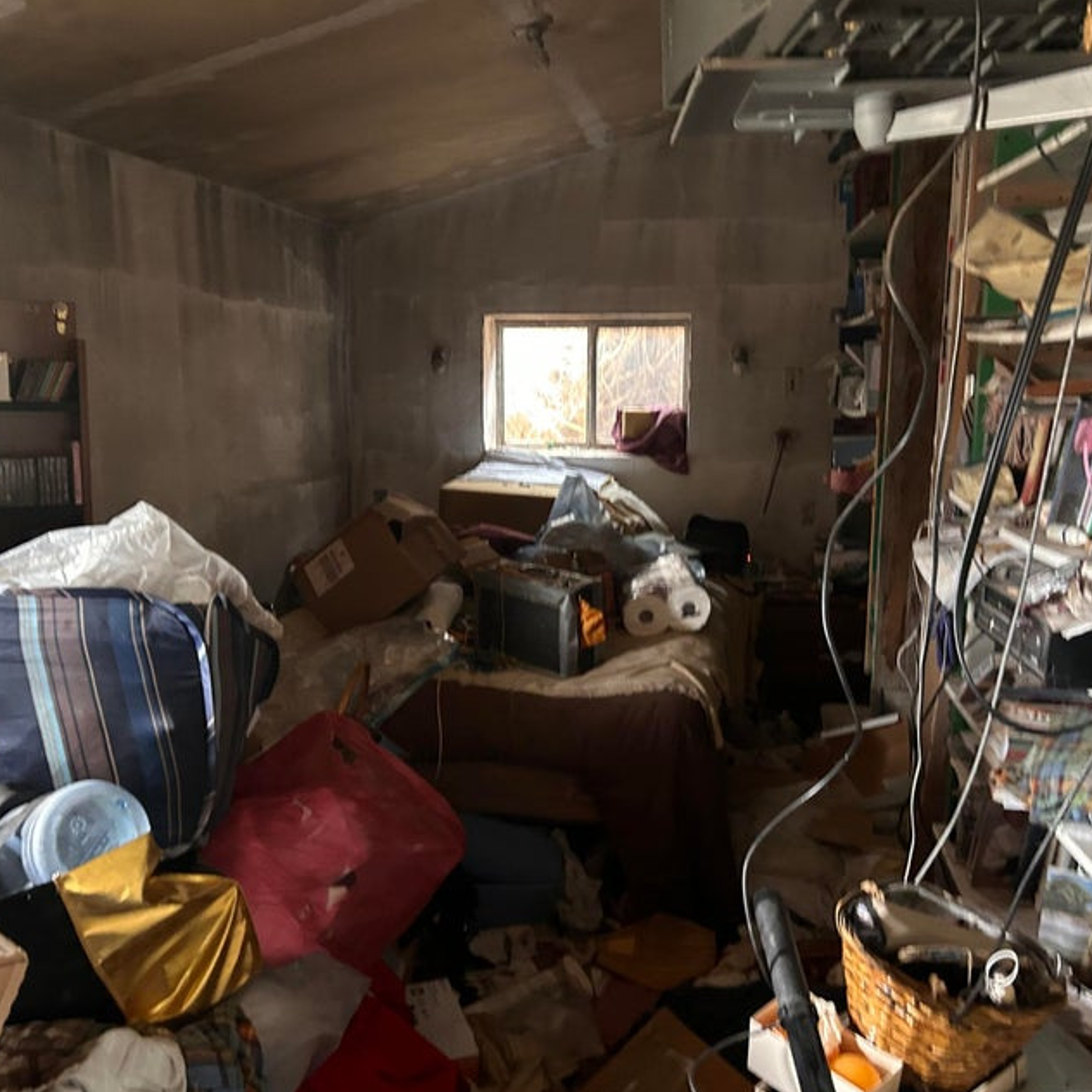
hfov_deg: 52.5
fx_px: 1106
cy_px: 544
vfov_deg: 52.5
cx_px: 524
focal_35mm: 31
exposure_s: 1/30
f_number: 1.5
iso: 640
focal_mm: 5.7
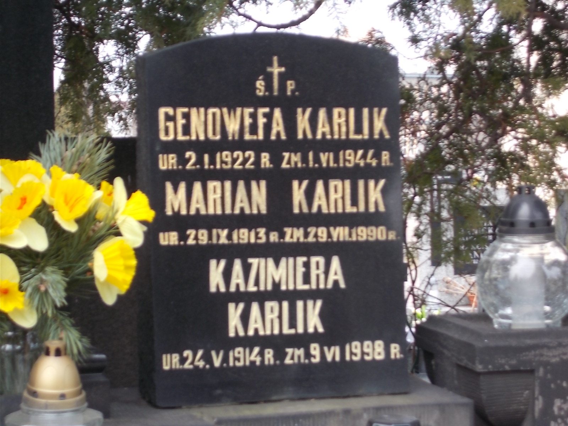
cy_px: 213
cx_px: 284
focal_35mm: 99
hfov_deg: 19.8
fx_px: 1624
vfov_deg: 14.9
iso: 80
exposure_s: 1/60
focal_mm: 17.6
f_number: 5.5
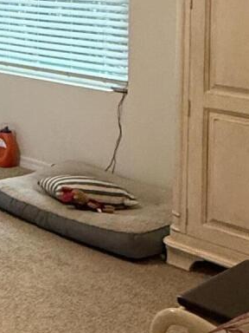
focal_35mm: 73
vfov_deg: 25.0
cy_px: -23
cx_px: -172
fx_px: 700
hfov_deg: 17.2
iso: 400
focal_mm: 2.22
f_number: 2.2
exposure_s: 1/60
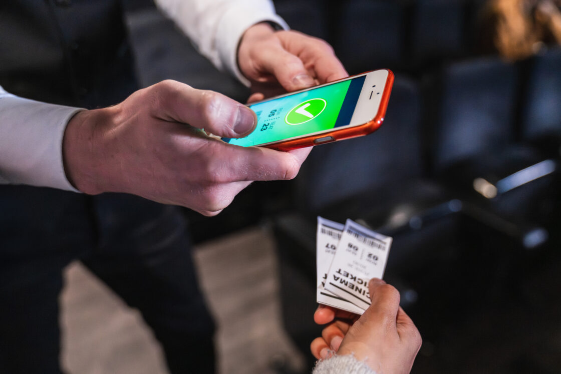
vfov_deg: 42.3
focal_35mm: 31
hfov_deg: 60.3
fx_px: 483
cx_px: 280
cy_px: 187
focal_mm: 31
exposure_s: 1/200
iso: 6400
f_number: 2.8
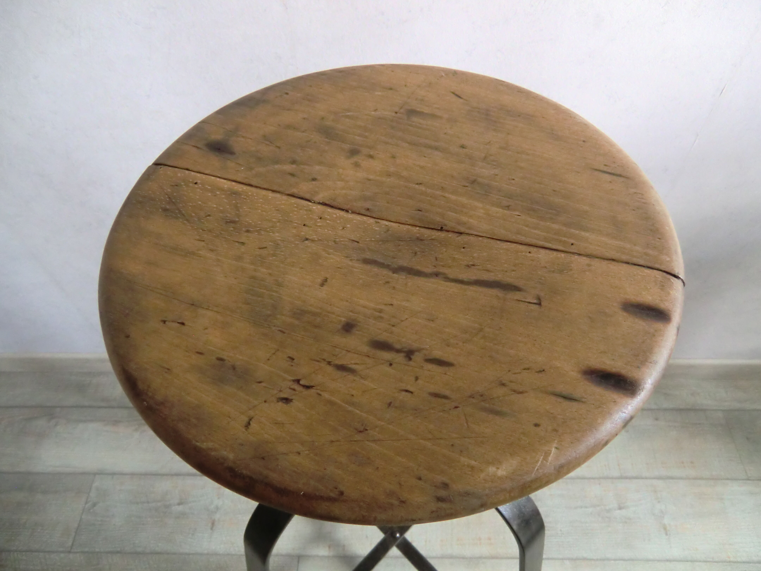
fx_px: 528
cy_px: 286
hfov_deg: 71.6
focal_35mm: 24
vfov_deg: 56.8
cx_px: 380
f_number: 3.2
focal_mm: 4.3
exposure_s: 1/60
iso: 640
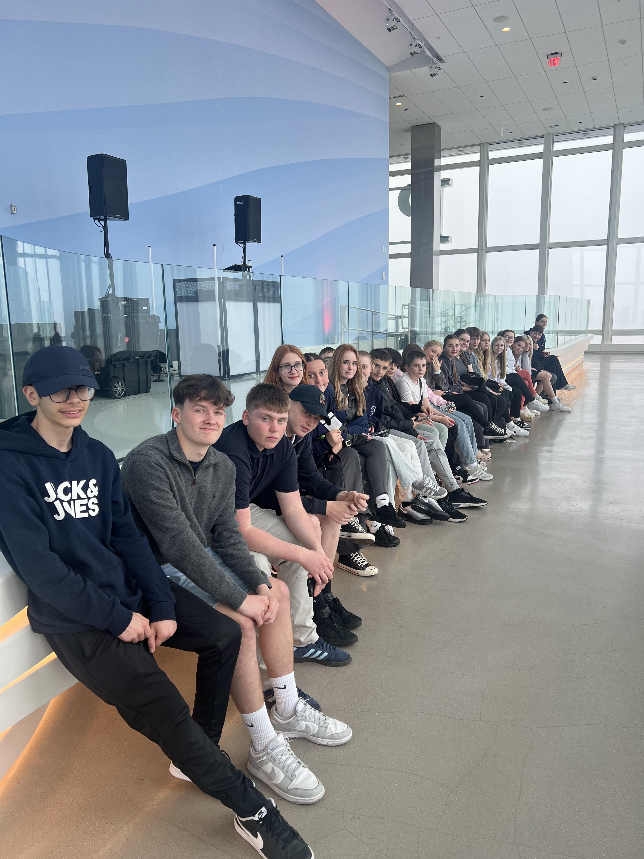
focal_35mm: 26
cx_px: 322
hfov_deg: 53.1
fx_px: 645
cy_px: 430
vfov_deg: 67.3
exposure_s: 1/120
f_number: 1.5
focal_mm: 5.7
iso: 40
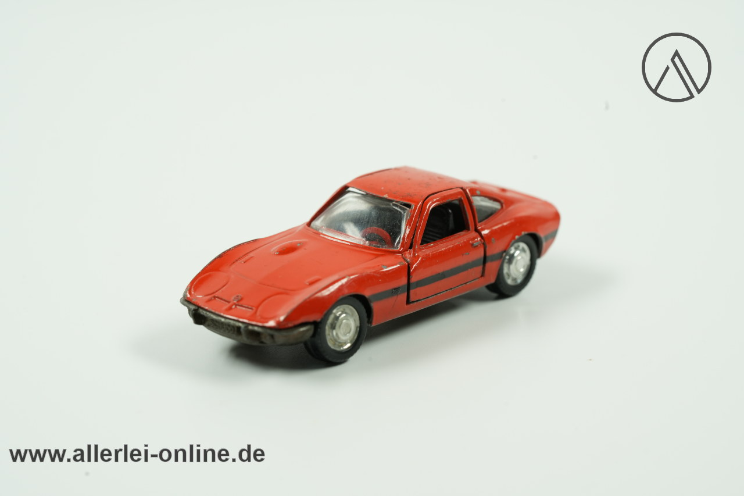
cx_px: 372
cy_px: 248
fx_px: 1860
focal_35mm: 90
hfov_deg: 22.6
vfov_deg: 15.2
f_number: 10
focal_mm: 90
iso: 500
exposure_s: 1/15
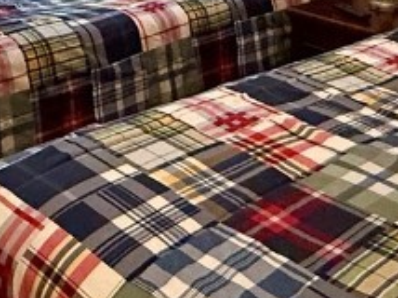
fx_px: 769
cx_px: 232
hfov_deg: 29.0
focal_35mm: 67
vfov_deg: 19.0
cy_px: -158
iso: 500
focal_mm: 2.22
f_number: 2.2
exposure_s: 1/60
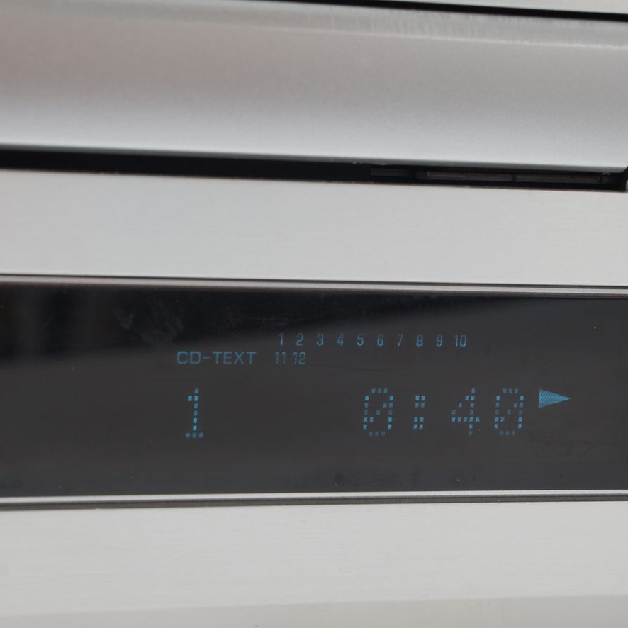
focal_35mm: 93
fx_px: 1909
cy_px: 314
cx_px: 312
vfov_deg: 18.7
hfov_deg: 18.7
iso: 200
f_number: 10
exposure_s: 1/2.5
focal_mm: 48
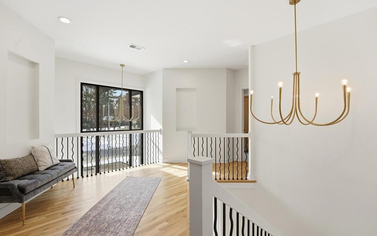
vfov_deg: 74.8
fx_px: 154
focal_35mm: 15
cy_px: 119
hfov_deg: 101.5
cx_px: 186
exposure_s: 1/160
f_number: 7.1
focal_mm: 14
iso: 100
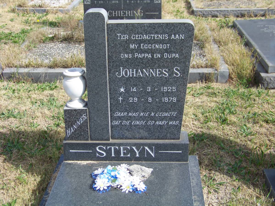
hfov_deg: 34.9
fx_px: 437
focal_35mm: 55
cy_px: 103
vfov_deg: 26.6
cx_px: 138
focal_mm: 9.36
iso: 64
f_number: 3.2
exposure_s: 1/500
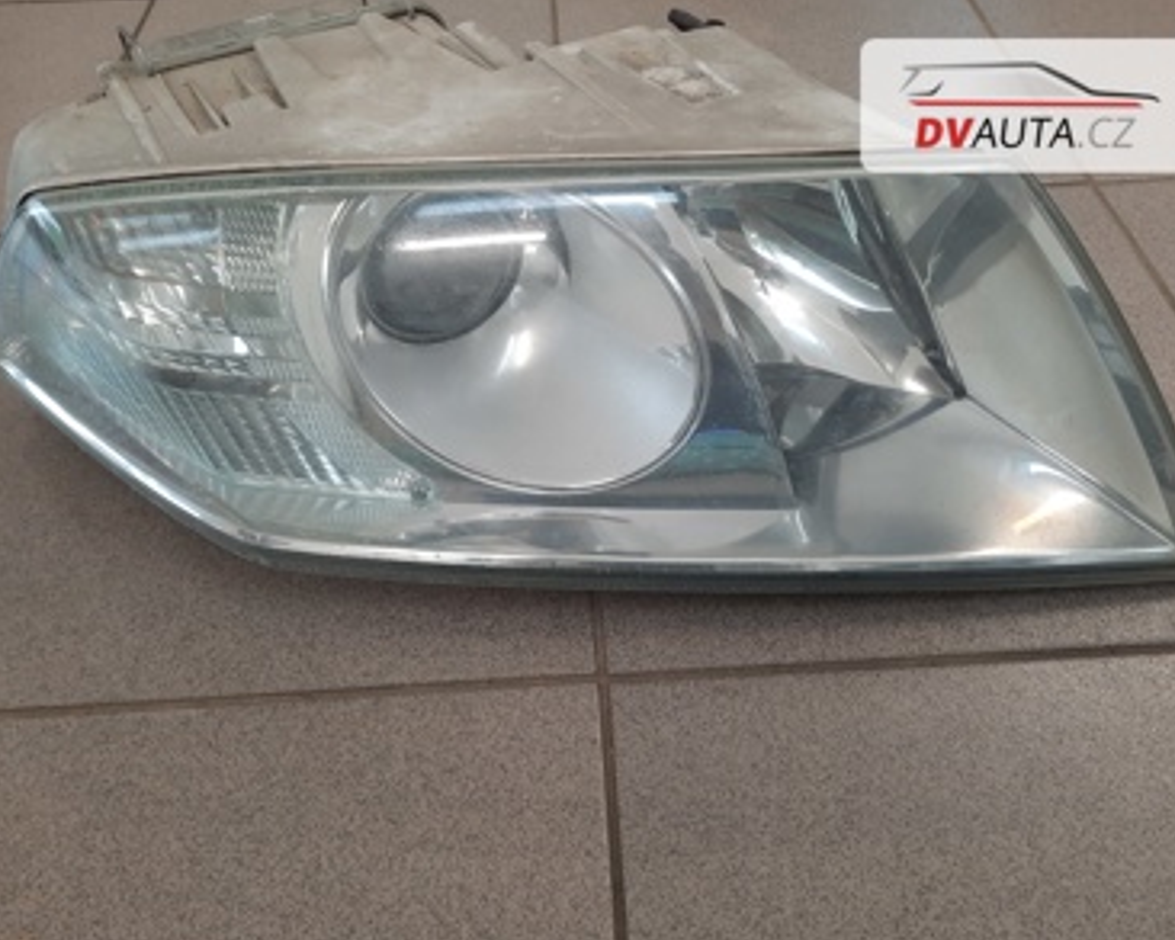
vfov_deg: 51.5
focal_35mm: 28
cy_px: 476
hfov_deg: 62.2
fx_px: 974
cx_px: 591
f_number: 2
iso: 160
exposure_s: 1/50
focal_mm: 4.6
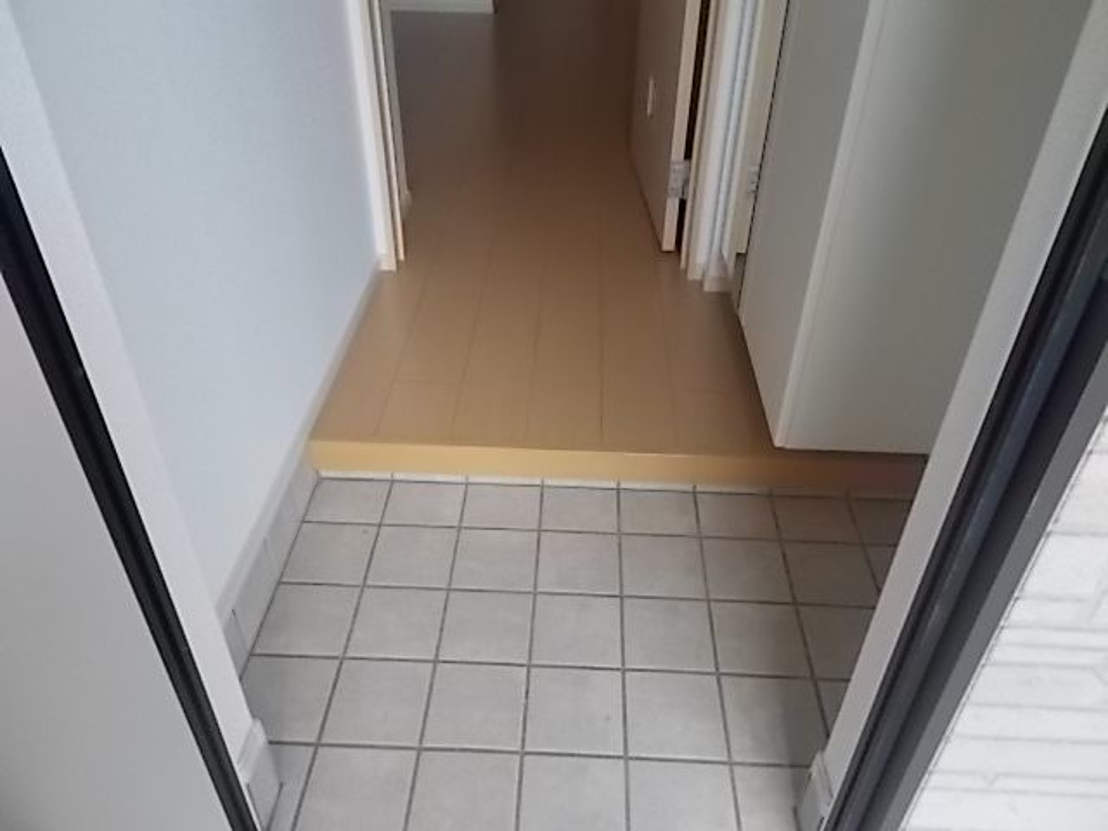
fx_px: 832
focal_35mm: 26
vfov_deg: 53.1
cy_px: 416
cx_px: 554
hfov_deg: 67.3
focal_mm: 4.6
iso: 400
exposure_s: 1/200
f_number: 3.2
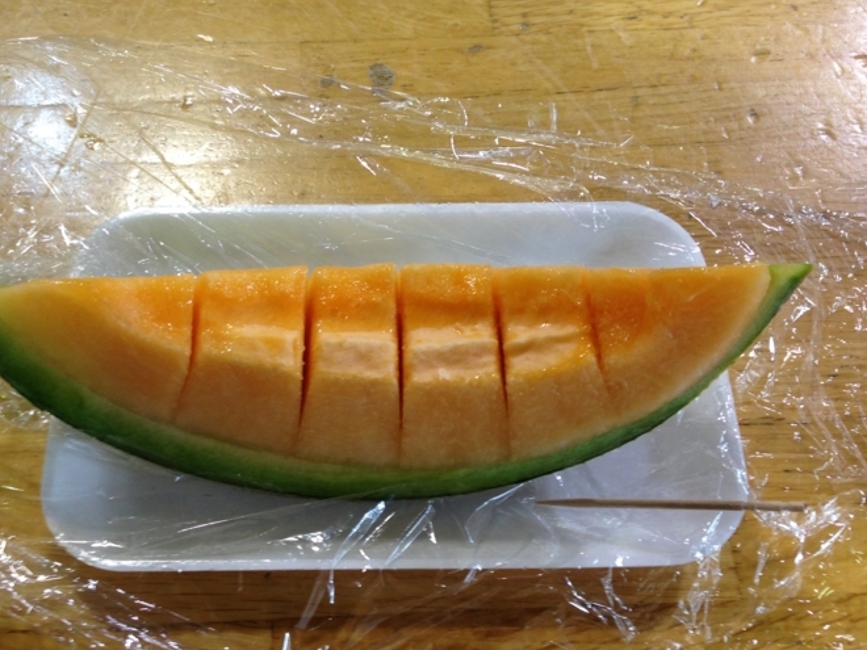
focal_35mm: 40
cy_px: 322
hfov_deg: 46.6
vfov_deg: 36.0
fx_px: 1002
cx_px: 363
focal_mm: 4.12
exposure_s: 1/20
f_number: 2.4
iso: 50
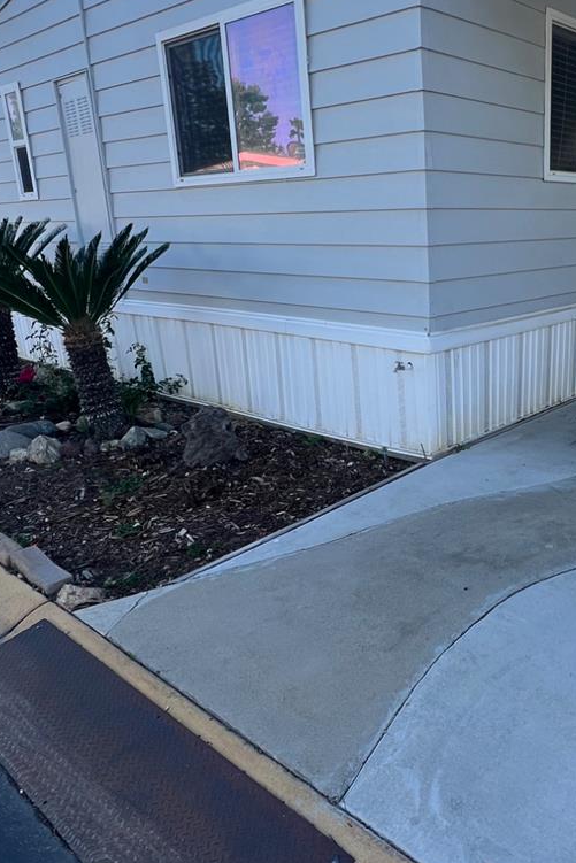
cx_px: 464
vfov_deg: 67.3
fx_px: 648
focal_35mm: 27
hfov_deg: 45.4
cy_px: 411
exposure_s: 1/310
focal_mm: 1.57
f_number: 1.8
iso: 32
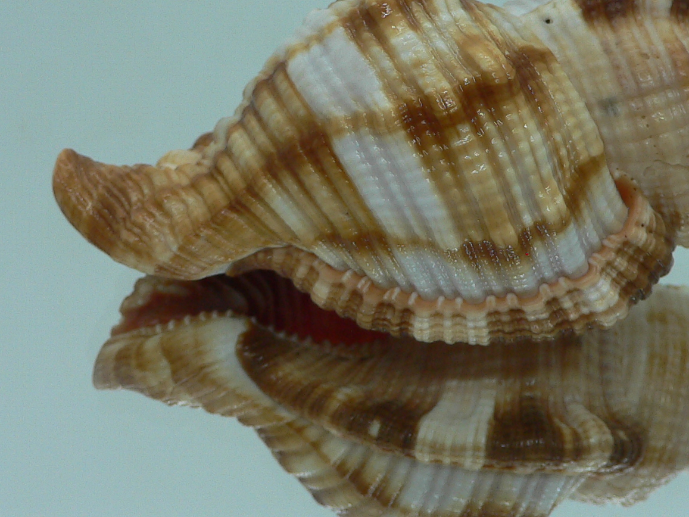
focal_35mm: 61
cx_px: 460
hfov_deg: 31.4
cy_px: 166
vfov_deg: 23.9
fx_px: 1214
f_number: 2.8
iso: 80
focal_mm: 4.6
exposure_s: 1/60
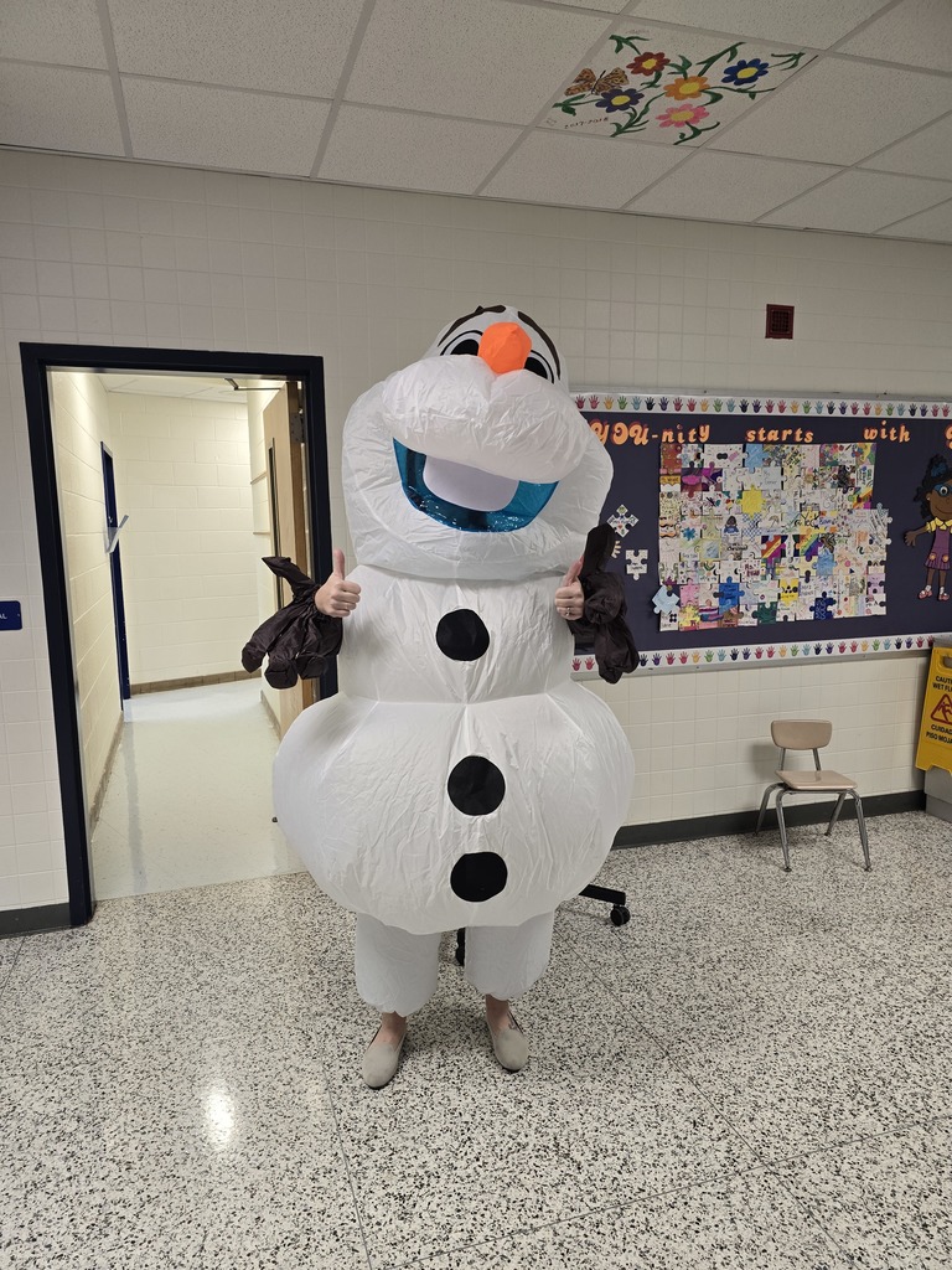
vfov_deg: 73.9
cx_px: 476
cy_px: 635
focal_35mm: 23
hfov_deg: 58.9
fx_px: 843
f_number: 1.7
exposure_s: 1/120
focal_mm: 6.3
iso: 160
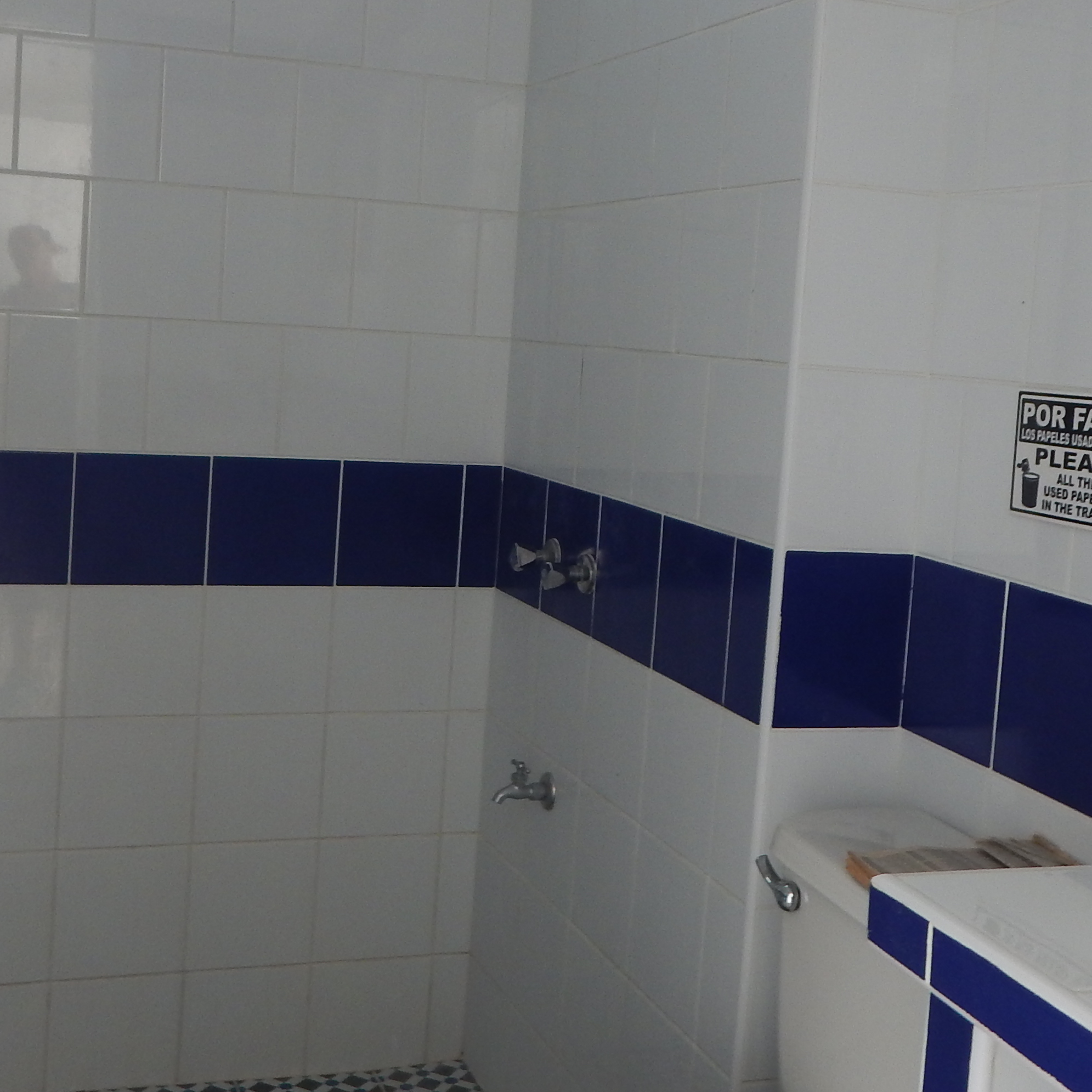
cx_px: 522
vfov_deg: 37.4
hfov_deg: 37.5
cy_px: 437
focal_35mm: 45
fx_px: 1606
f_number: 3
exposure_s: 1/40
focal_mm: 4
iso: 125
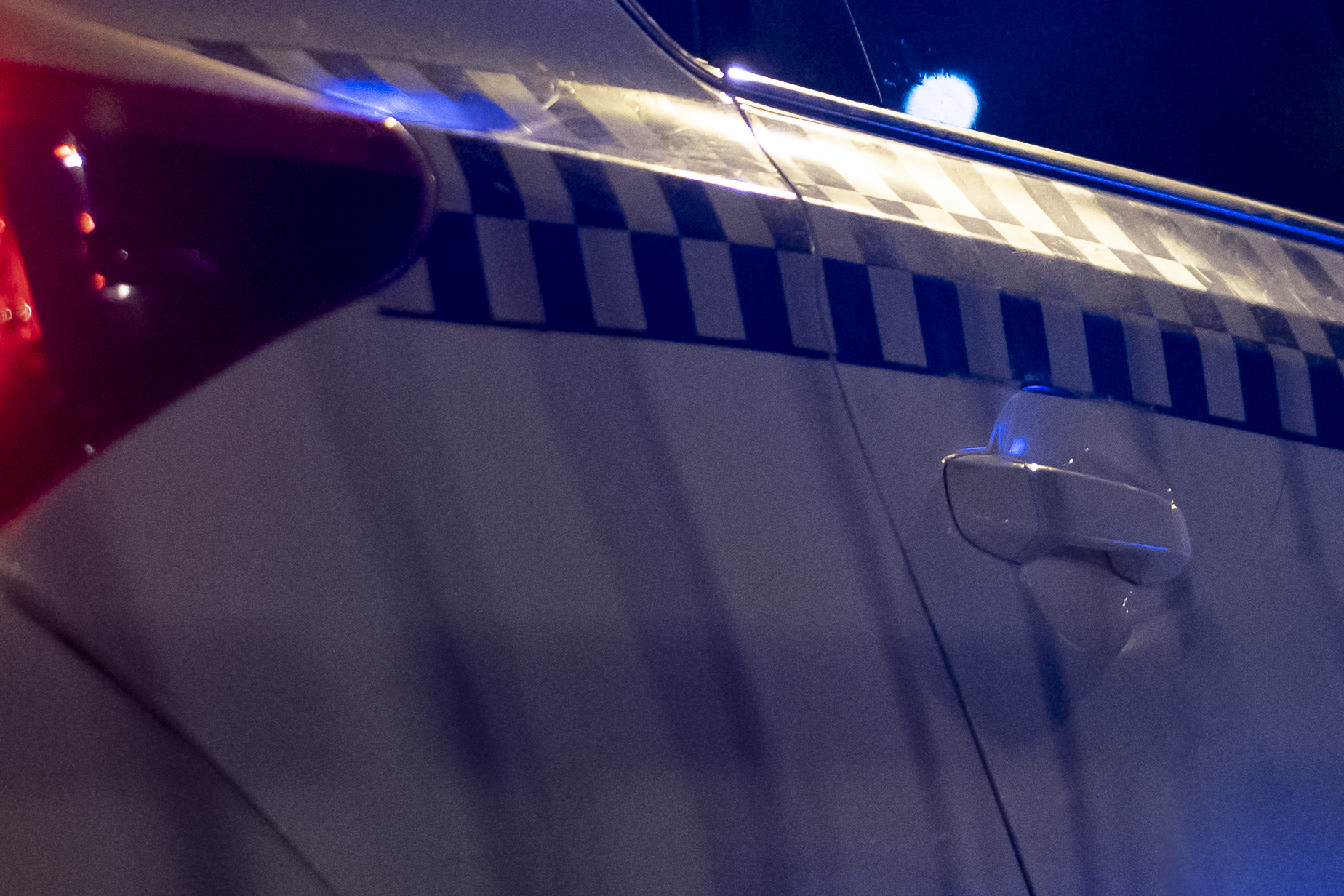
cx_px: 1034
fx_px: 8437
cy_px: 116
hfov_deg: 9.1
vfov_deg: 6.1
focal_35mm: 226
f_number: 1.8
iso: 800
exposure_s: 1/80
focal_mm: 50
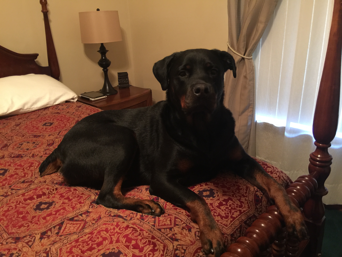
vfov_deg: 48.2
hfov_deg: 61.7
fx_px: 287
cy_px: 128
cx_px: 171
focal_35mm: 29
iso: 100
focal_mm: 4.15
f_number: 2.2
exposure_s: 1/4
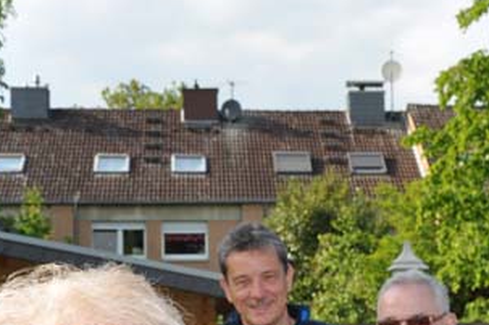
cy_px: 365
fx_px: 1288
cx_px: 365
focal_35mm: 95
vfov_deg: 14.0
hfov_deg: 21.3
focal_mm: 24
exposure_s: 1/200
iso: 200
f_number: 9
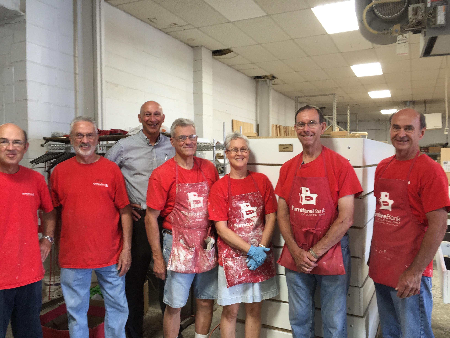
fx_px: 377
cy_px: 169
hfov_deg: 61.7
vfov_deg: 48.2
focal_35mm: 29
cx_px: 225
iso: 50
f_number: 2.2
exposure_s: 1/30
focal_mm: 4.15
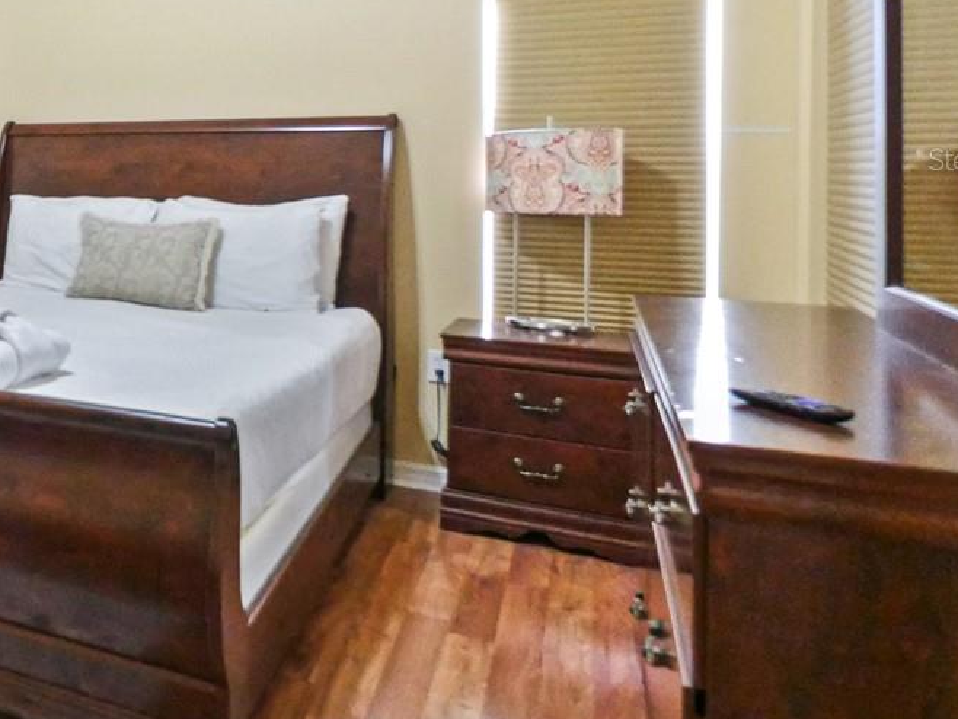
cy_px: 159
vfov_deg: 40.4
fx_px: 941
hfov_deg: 42.3
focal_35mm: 34
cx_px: -98
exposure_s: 1/50
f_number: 4
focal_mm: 7
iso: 3200
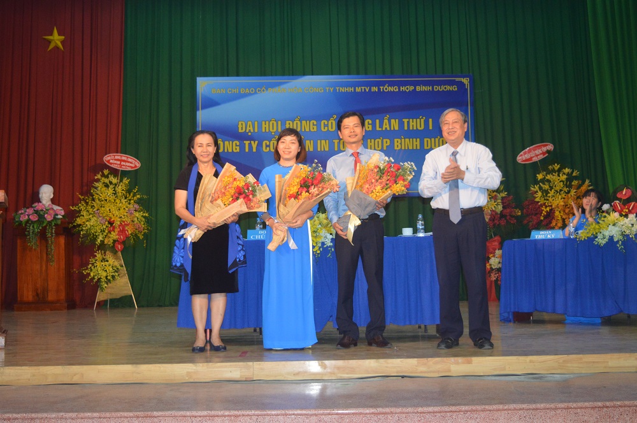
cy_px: 212
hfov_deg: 45.0
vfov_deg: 30.8
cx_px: 318
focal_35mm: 44
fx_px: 769
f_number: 4.2
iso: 1400
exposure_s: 1/60
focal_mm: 29
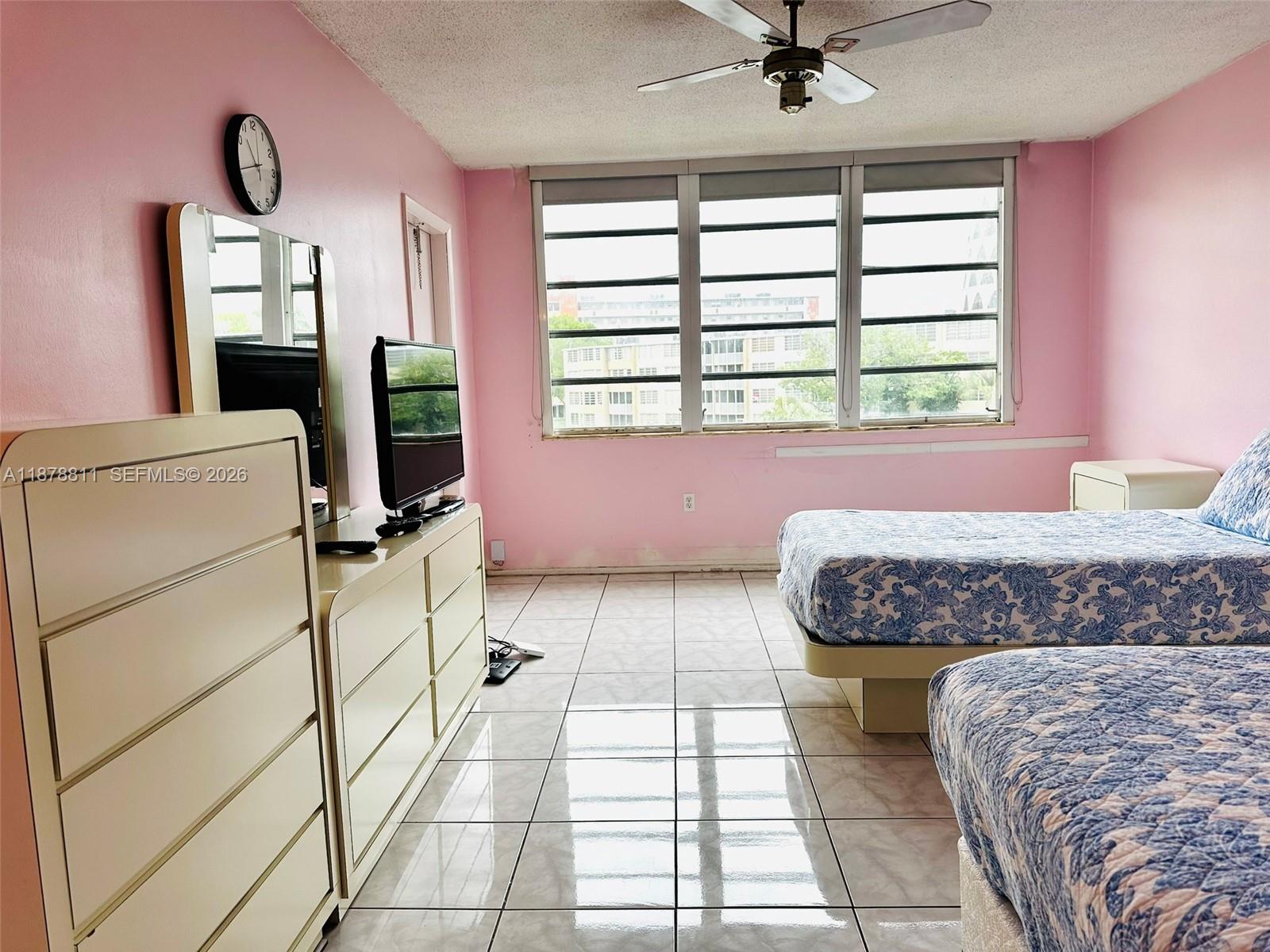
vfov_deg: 56.8
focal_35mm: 24
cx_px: 635
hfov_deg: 71.6
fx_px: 881
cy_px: 476
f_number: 1.78
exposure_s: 1/219
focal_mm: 6.86
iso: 80
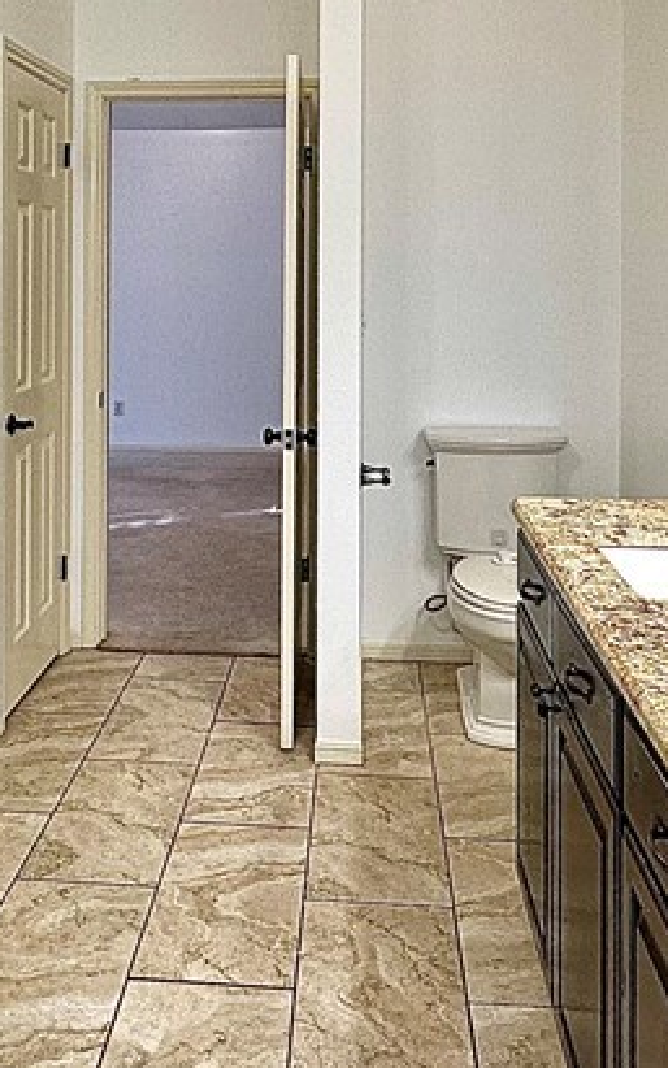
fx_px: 1077
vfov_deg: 50.6
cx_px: 265
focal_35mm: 37
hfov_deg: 34.3
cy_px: 270
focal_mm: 2.22
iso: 160
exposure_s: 1/120
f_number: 2.2
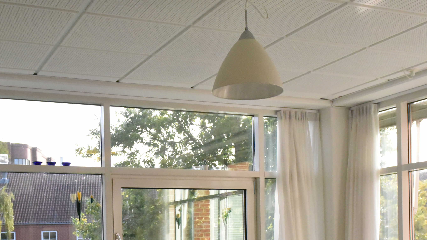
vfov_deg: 20.7
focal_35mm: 56
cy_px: 248
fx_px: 634
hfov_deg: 37.2
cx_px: 191
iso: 10000
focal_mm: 24
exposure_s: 1/4000
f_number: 3.5
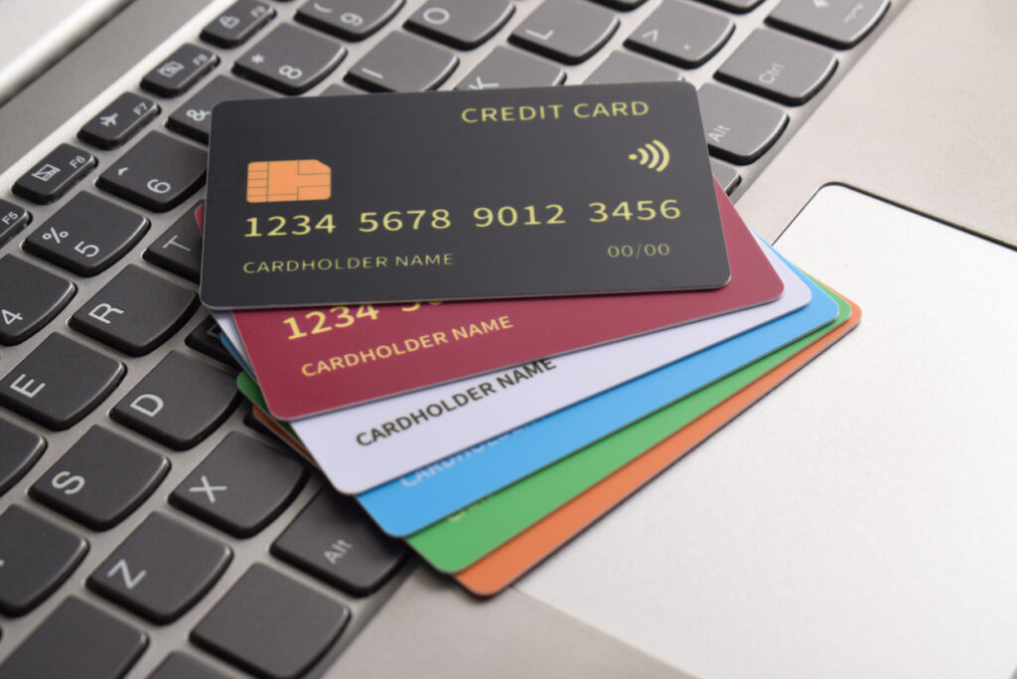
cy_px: 340
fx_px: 2331
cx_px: 508
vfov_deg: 16.6
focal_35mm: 82
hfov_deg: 24.6
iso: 125
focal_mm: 55
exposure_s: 1/125
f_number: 10
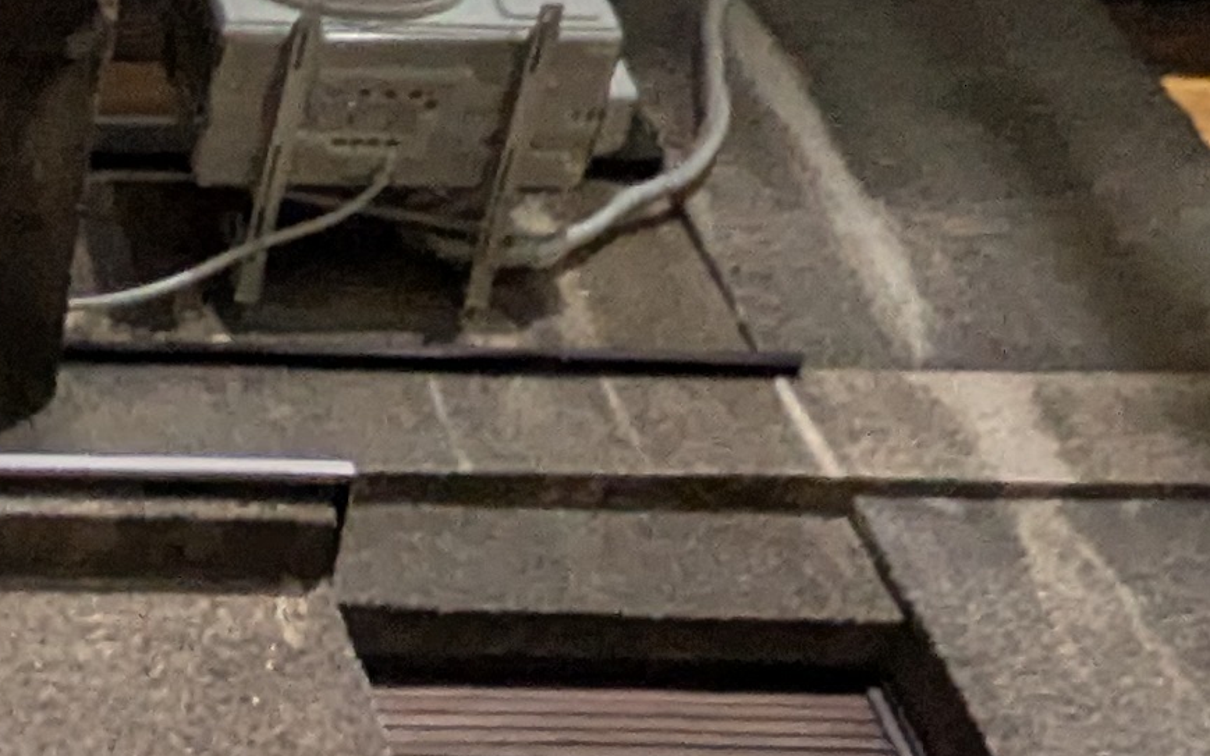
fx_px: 2605
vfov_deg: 12.0
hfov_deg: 22.8
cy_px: 2008
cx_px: -433
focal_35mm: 79
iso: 535
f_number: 2.2
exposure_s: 1/25
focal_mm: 1.83
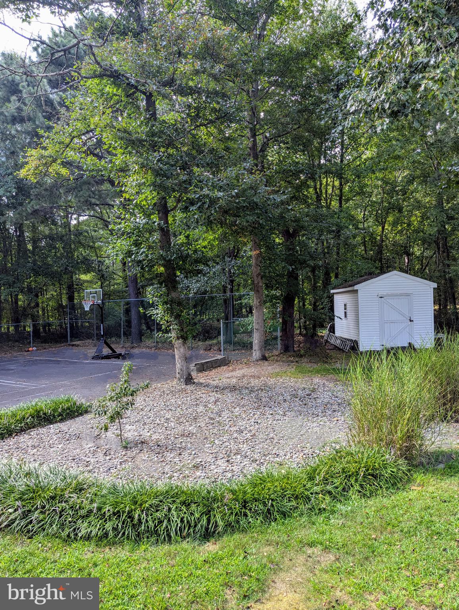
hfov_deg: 56.9
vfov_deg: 71.5
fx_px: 423
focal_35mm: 24
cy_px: 305
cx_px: 230
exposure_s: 1/190
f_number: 1.85
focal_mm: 6.81
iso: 37
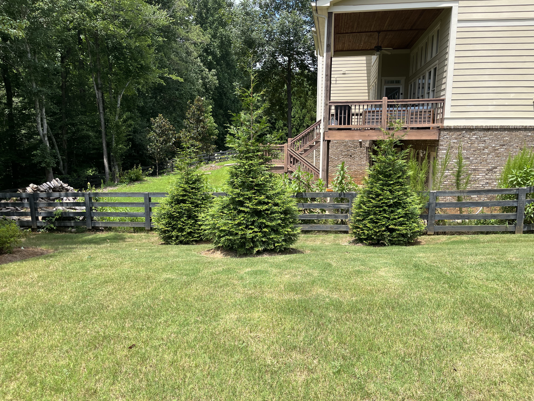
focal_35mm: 26
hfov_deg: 67.3
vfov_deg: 53.1
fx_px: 401
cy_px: 200
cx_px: 267
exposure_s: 1/1923
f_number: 1.6
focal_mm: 5.1
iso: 50
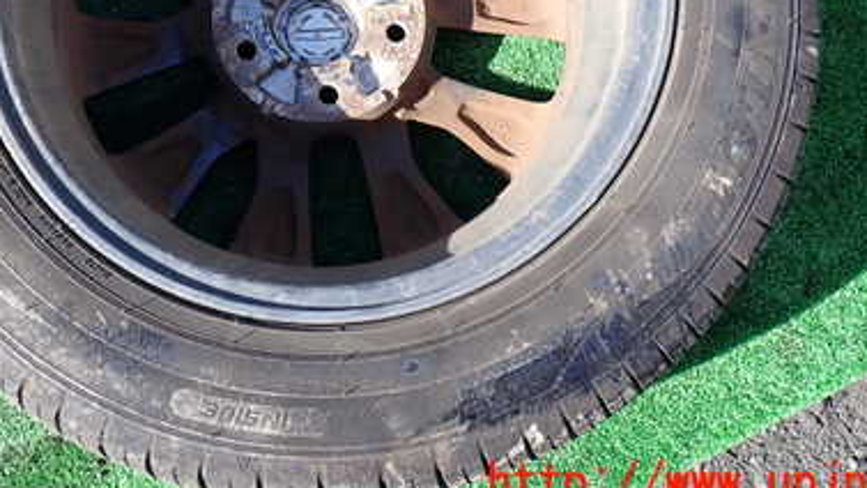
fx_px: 1195
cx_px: 317
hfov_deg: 39.6
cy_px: -5
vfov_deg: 22.2
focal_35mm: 52
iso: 100
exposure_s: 1/250
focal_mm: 5.4
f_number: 3.2
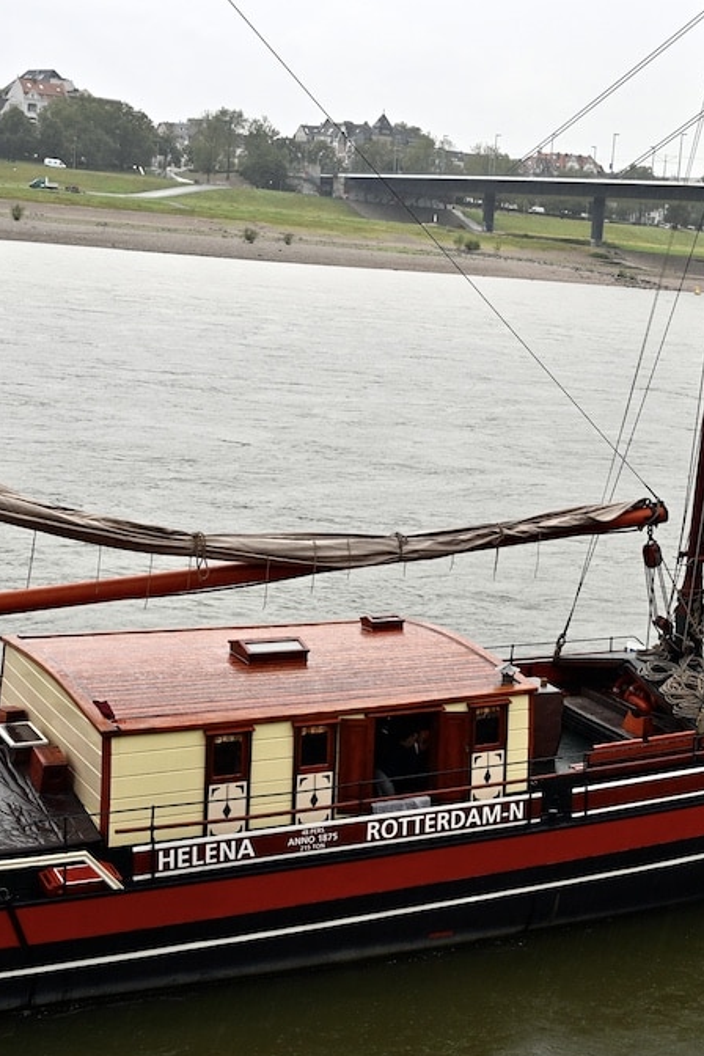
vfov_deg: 32.9
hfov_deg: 21.6
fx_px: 1789
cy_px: 532
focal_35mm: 61
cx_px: 685
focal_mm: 40
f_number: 5
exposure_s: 1/100
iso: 100
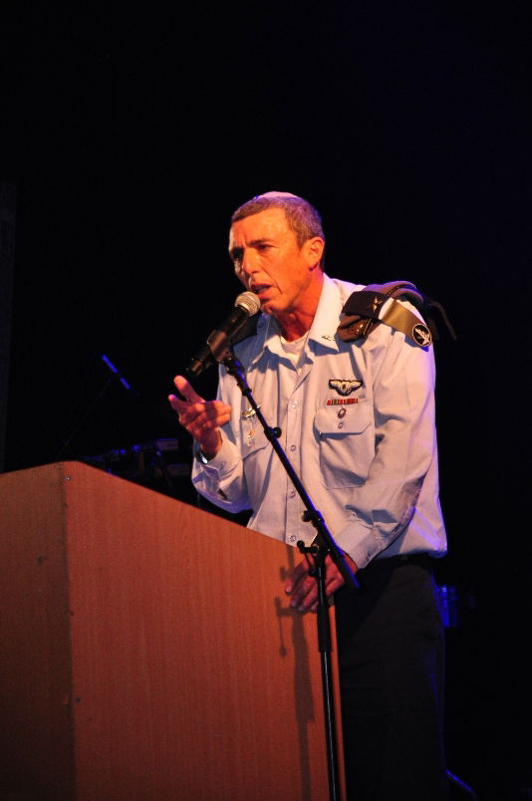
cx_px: 266
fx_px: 3500
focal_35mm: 158
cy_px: 400
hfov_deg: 8.7
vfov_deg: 13.1
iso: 800
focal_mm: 105
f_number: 5.6
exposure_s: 1/60
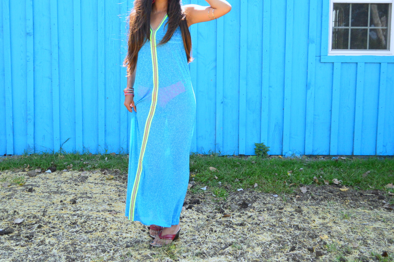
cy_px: 105
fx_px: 459
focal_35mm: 42
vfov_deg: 31.8
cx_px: 162
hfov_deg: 46.2
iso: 1800
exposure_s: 1/2000
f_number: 3.8
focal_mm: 22
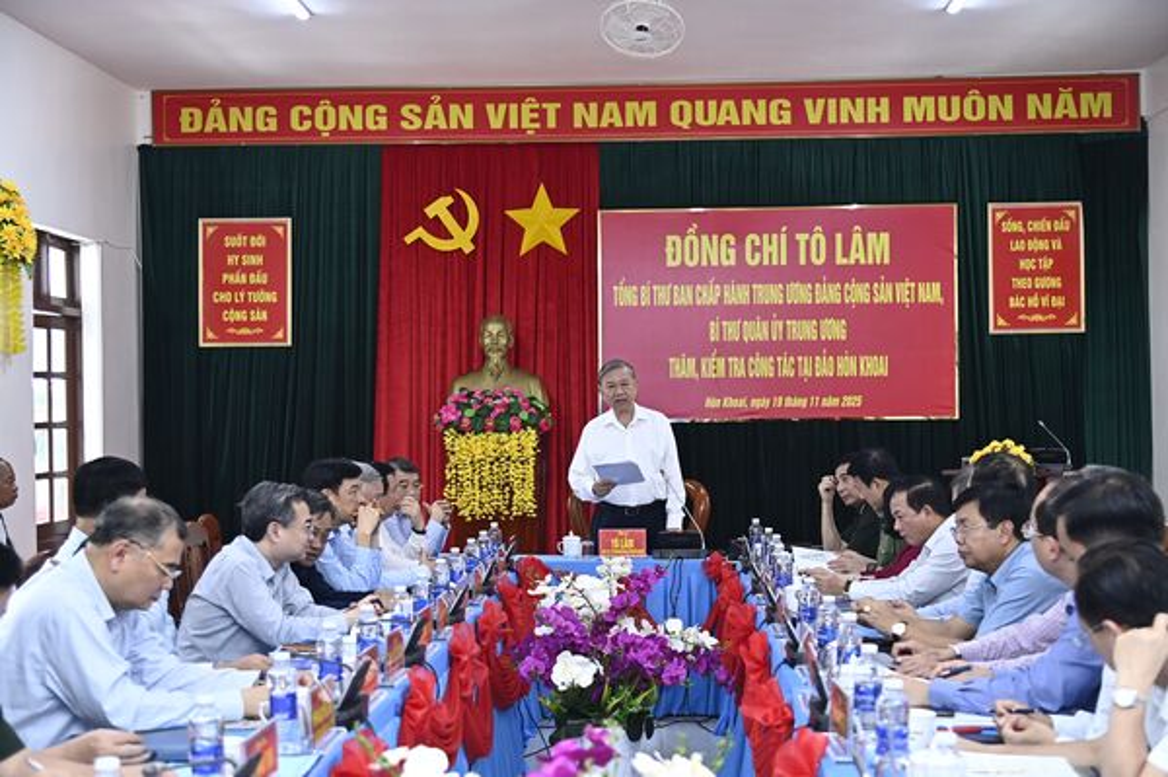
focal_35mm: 50
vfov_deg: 26.9
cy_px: 388
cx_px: 584
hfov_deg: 39.6
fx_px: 1621
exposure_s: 1/250
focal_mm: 50
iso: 2500
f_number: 4
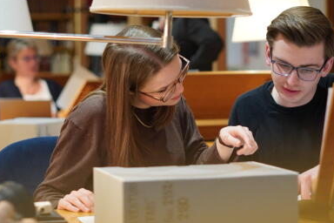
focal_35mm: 103
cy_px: 84
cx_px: 193
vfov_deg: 13.3
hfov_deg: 19.8
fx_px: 956
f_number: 1.8
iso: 2000
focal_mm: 50
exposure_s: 1/320
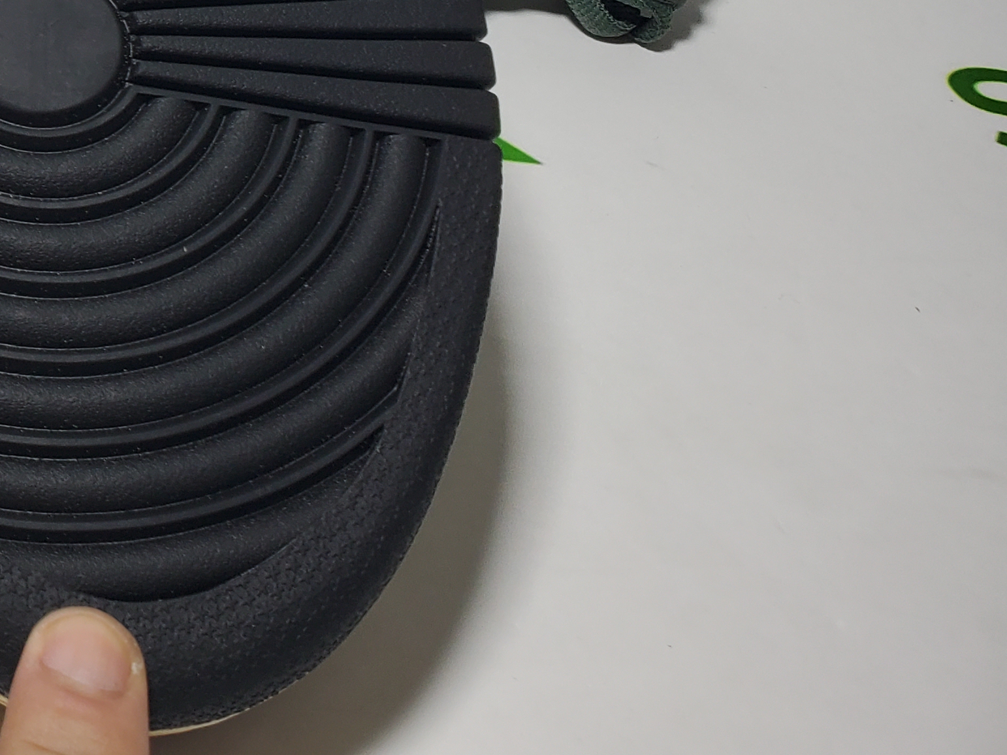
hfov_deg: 24.8
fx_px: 1978
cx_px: -308
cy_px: -138
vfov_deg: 20.3
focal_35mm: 68
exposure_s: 1/193
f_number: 2.4
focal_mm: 4.3
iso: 50
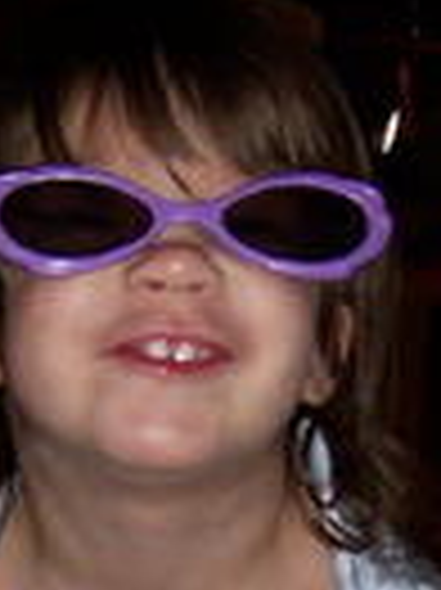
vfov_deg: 16.0
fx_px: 2059
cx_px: 184
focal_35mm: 121
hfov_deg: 12.2
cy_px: 558
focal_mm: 5.5
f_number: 2.8
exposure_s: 1/60
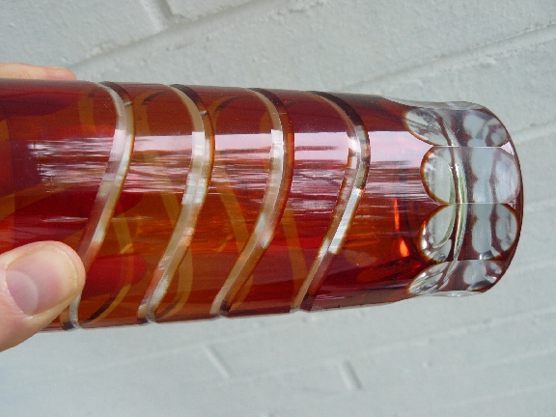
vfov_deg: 36.0
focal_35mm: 40
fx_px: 642
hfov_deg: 46.7
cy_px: 212
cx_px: 250
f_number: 2.8
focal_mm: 6
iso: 100
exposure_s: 1/80
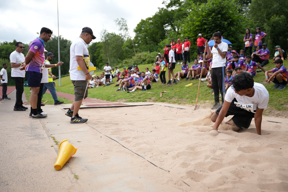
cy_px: 96
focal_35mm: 33
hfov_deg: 57.2
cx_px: 144
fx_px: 264
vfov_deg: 40.0
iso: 250
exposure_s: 1/2000
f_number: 2.8
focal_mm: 33
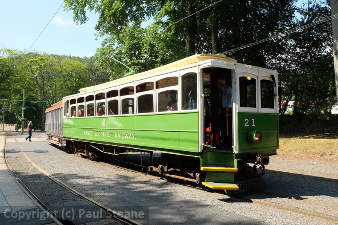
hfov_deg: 63.7
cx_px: 169
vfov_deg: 45.0
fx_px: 272
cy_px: 112
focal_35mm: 29
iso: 400
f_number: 8
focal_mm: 19.6
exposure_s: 1/140
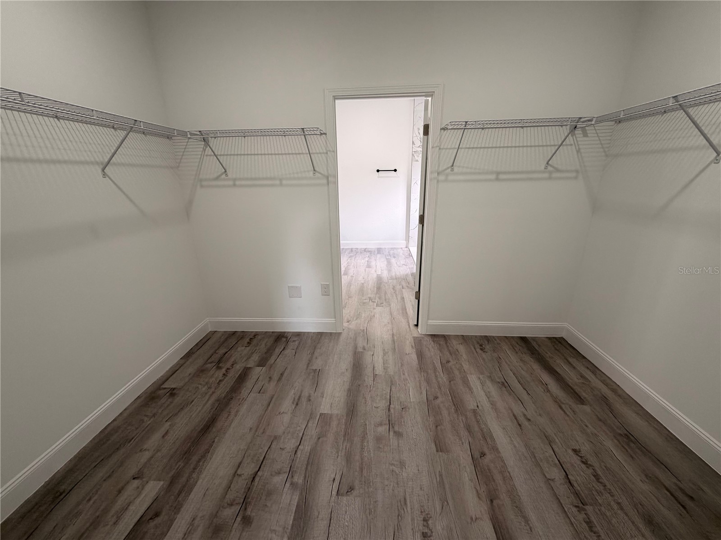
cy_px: 270
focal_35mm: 14
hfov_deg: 102.1
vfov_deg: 85.7
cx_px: 360
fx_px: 292
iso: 160
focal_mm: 2.22
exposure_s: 1/120
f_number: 2.2
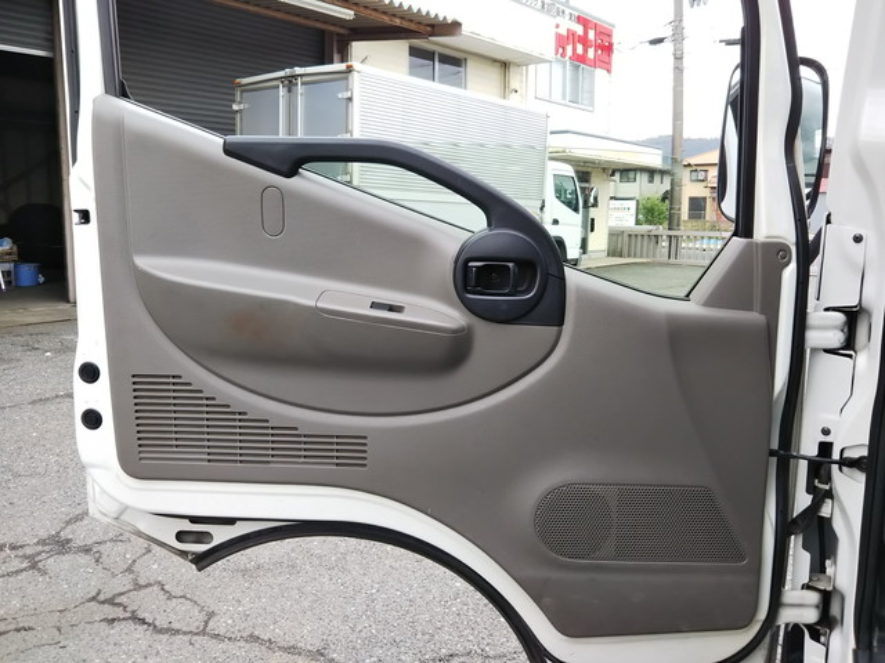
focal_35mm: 30
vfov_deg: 46.8
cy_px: 332
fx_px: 767
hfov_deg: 60.0
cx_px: 442
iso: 25
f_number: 2.2
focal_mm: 4
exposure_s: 1/120
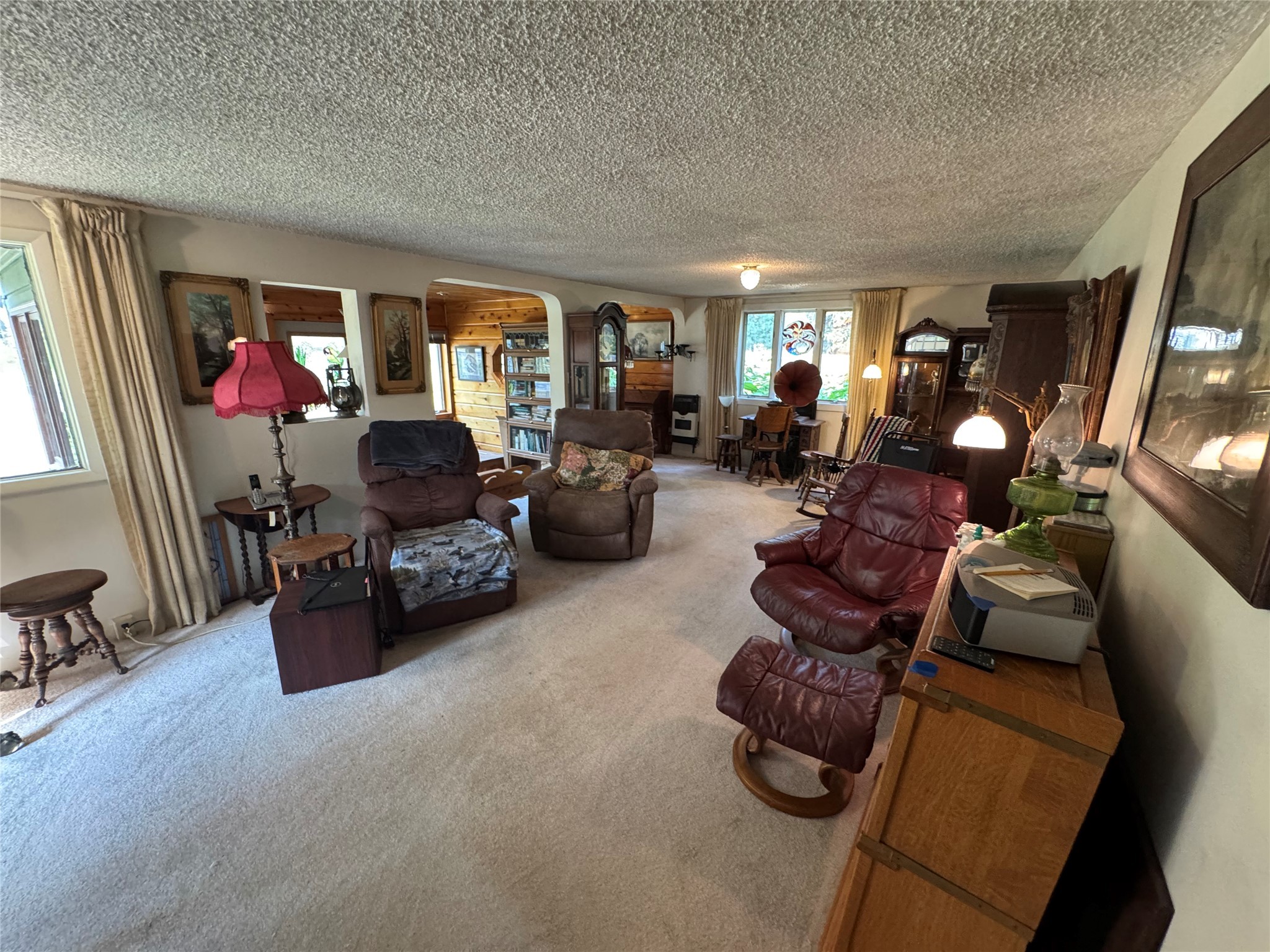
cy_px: 476
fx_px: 514
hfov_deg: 102.1
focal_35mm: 14
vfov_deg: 85.7
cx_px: 635
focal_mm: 2.22
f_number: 2.2
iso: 500
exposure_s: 1/60
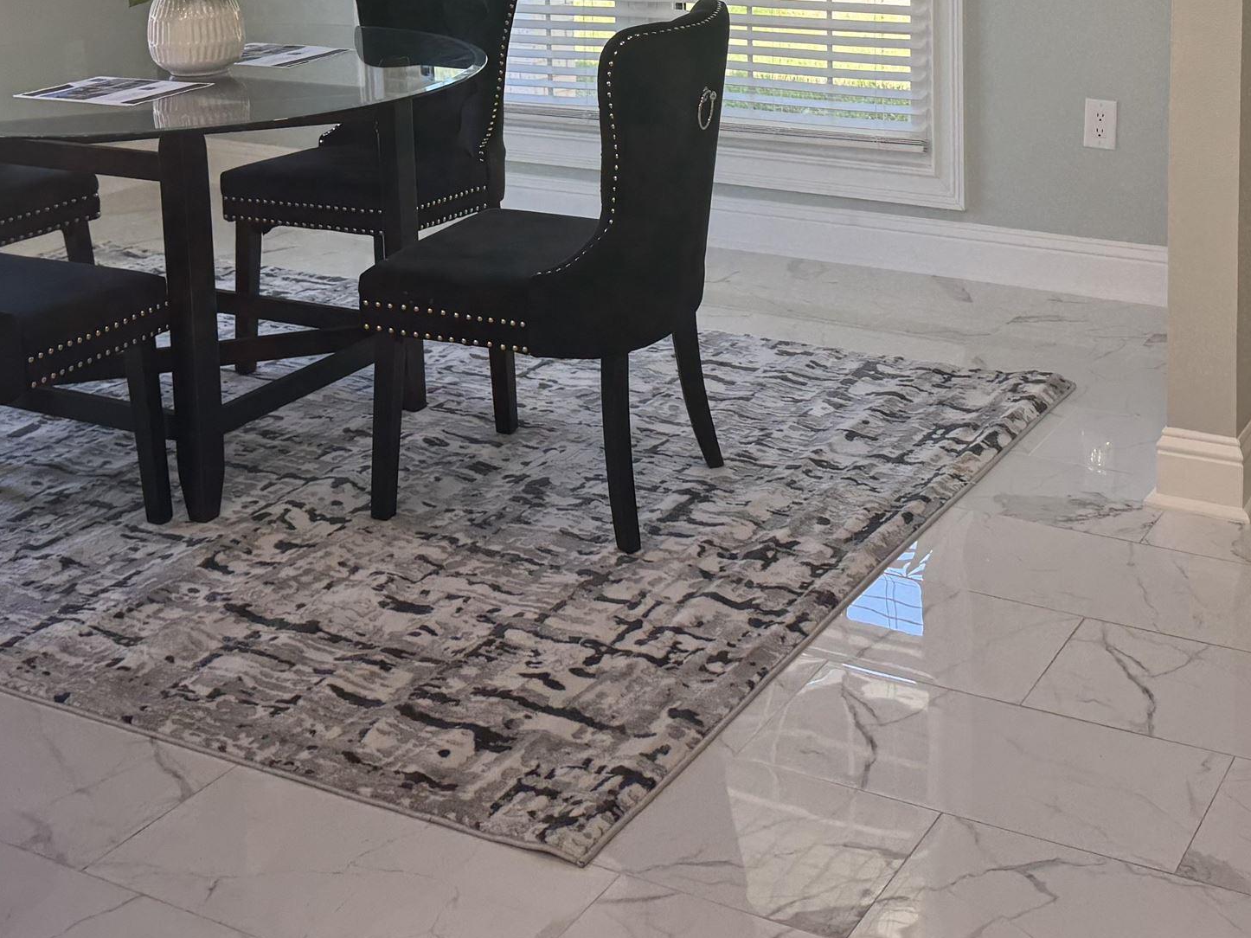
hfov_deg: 37.5
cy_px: 41
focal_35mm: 51
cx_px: 690
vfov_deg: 27.2
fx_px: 1843
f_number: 1.78
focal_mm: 6.76
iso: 100
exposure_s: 1/120
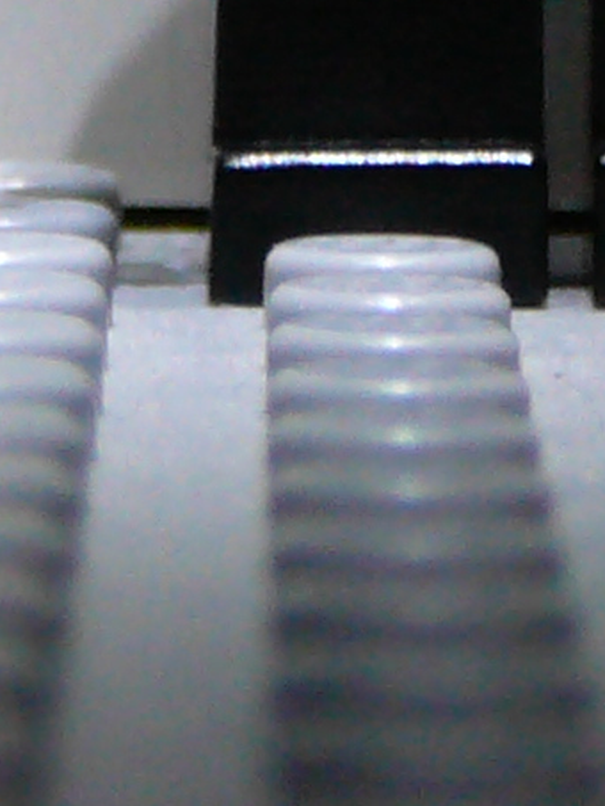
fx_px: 10784
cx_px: 539
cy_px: -653
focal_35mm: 463
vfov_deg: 4.2
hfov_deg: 3.2
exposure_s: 1/15
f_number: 3.8
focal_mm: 12.2
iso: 200
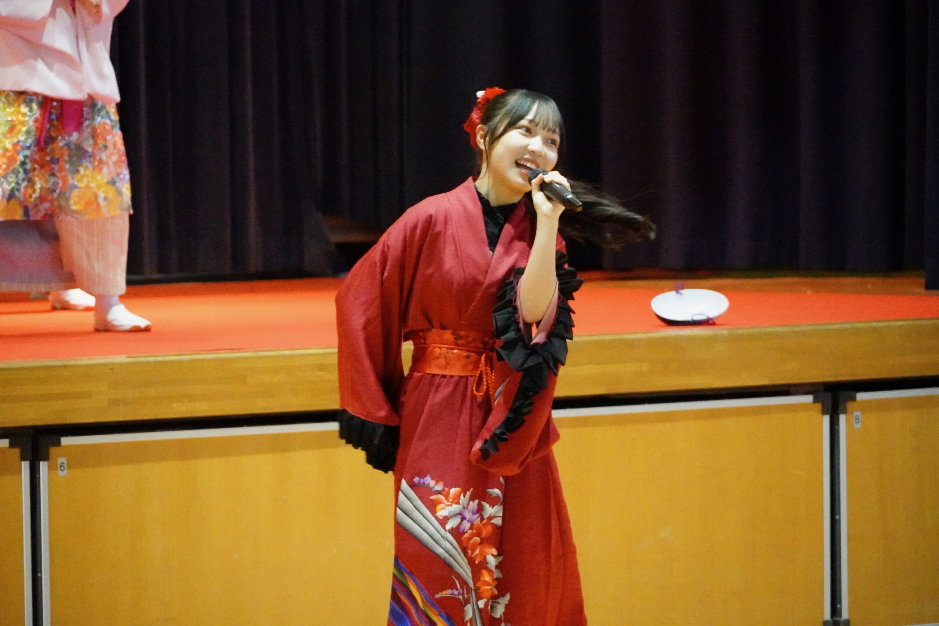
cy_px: 313
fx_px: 5282
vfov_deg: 6.8
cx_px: 470
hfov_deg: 10.2
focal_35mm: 202
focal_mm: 135
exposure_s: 1/250
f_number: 5.6
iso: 20000
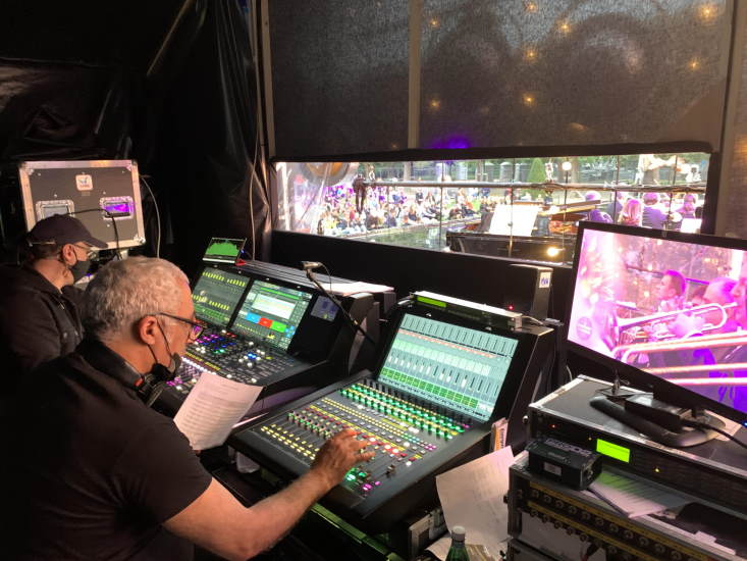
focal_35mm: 26
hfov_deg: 67.3
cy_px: 280
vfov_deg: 53.1
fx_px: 561
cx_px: 374
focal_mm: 4.25
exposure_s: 1/17
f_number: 1.8
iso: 800
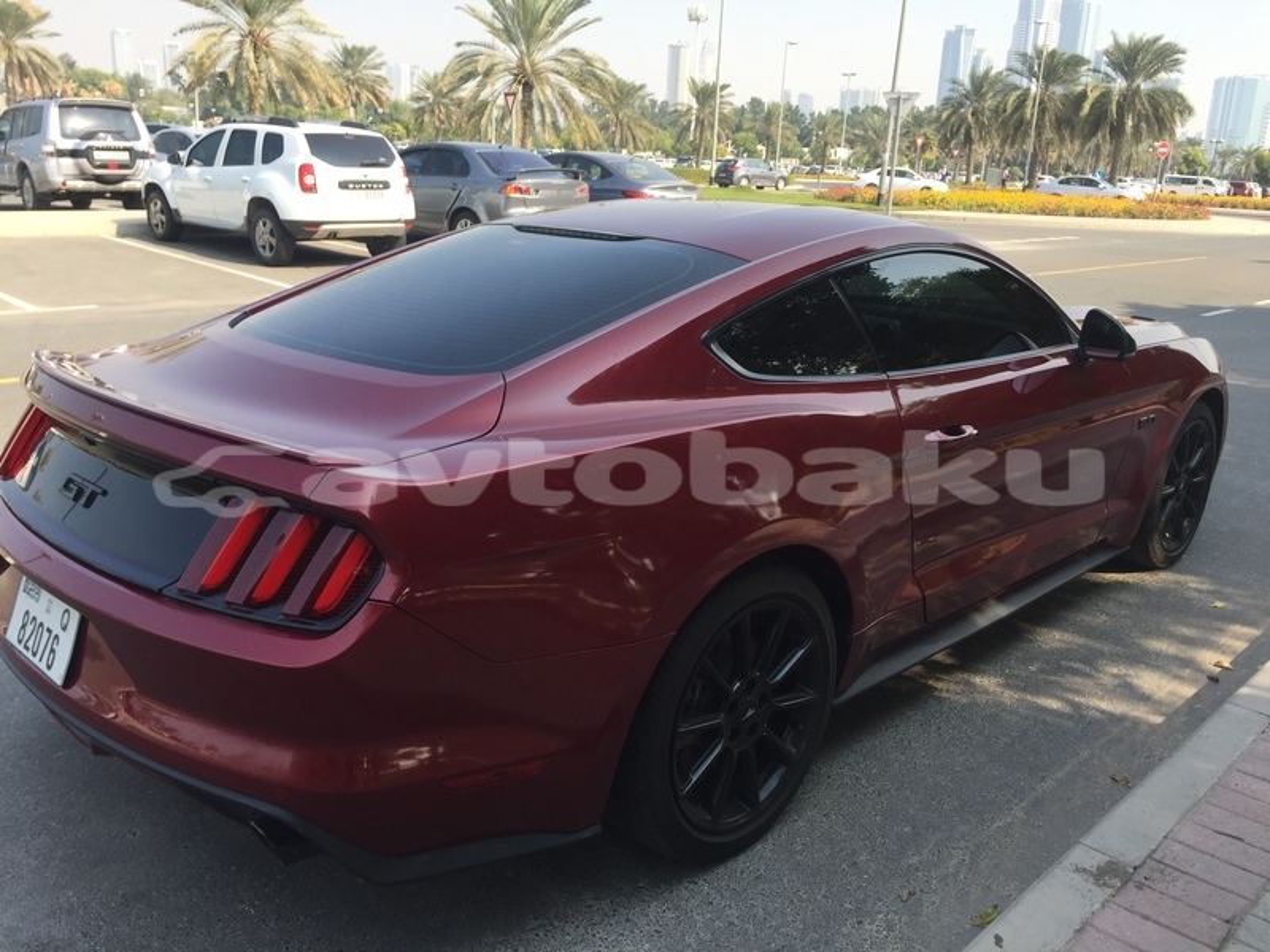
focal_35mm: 29
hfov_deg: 61.7
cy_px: 476
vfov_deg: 48.2
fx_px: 1064
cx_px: 635
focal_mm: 4.15
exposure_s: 1/732
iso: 32
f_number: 2.2
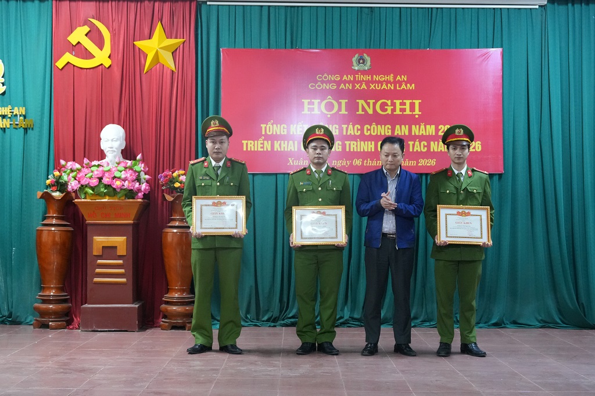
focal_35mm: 52
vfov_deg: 26.0
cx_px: 298
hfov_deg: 38.2
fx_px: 859
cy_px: 198
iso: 4000
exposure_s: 1/125
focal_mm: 35
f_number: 2.8
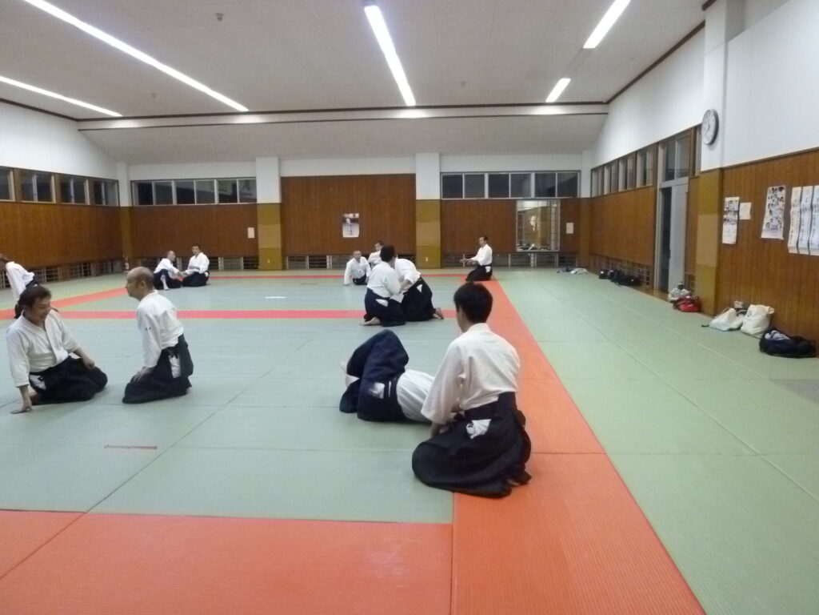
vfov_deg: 54.9
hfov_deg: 69.4
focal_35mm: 25
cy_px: 308
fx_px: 591
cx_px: 410
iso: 800
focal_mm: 4.5
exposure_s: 1/40
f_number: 2.8
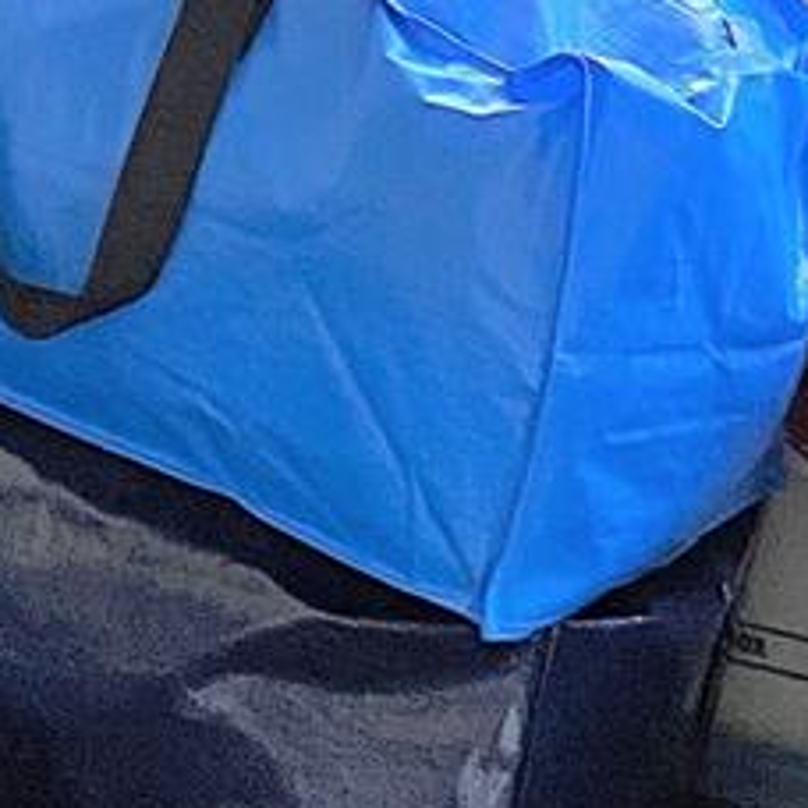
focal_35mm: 155
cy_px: -454
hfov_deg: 11.2
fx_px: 4093
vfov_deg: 10.8
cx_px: -11
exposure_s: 1/60
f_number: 1.8
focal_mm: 4.25
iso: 125
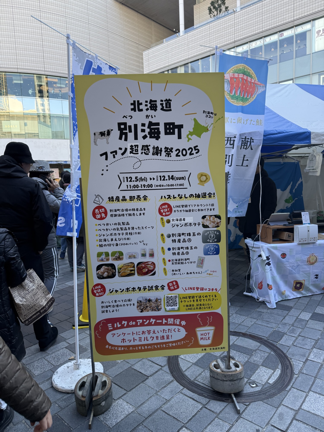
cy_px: 216
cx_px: 162
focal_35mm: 24
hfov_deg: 56.8
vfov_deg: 71.6
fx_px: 300
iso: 100
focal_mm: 6.76
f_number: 1.78
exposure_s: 1/348
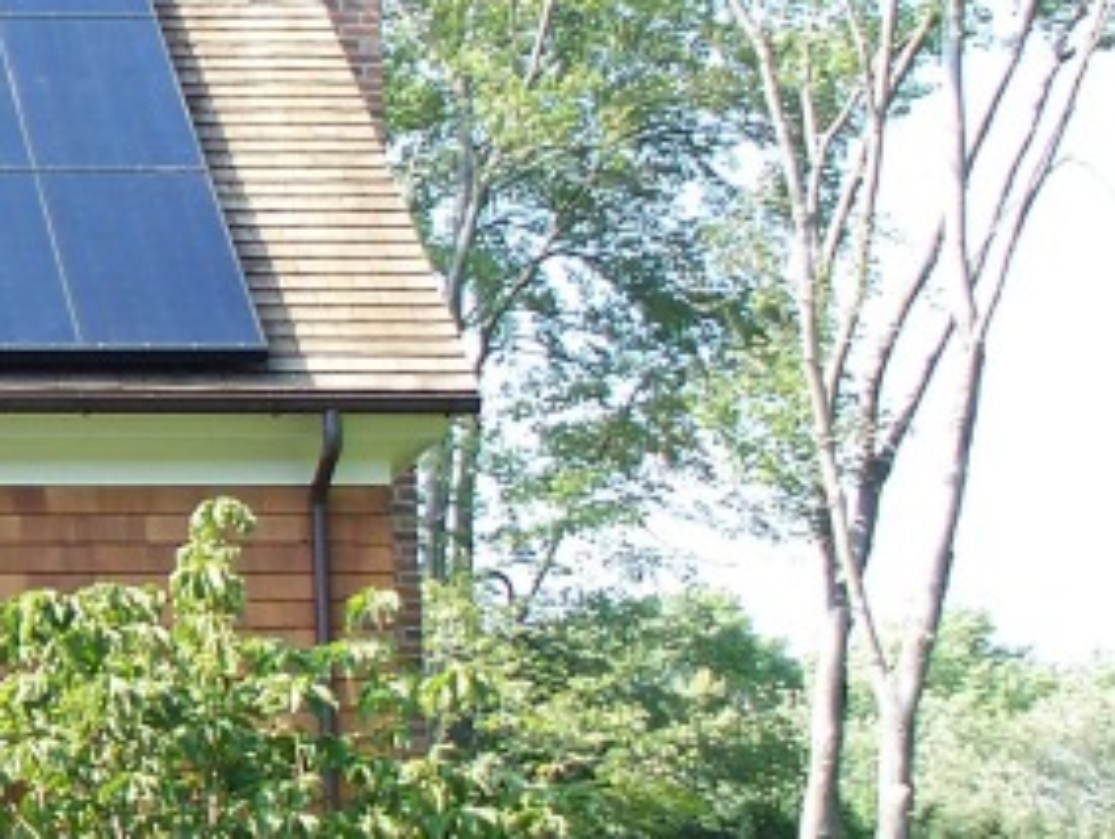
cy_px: 488
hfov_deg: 14.3
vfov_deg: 11.7
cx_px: -623
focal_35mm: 127
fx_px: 4096
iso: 80
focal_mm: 7.54
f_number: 2.8
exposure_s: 1/200
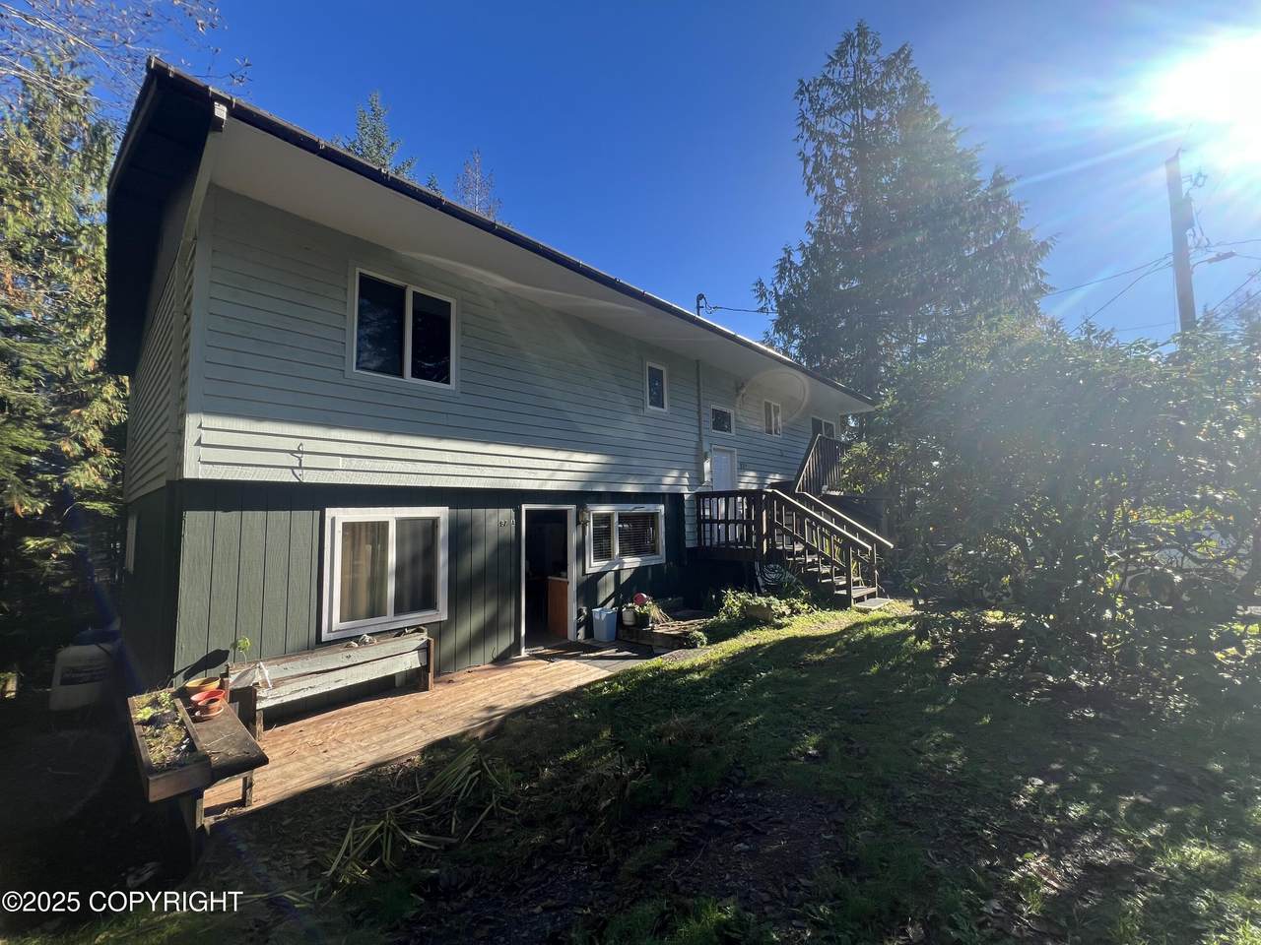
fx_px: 474
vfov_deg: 89.9
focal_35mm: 13
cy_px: 472
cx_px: 630
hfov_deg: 106.2
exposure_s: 1/473
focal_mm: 1.57
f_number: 1.8
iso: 32
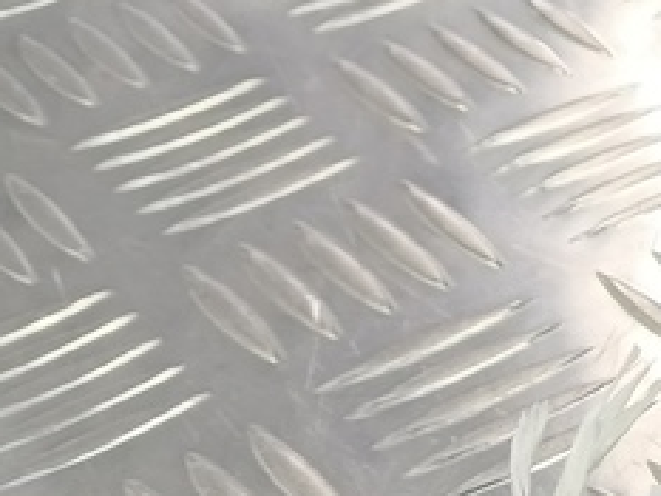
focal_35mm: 101
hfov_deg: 15.0
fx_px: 1930
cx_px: 1404
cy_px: 306
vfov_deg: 14.6
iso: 146
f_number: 1.6
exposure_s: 1/50
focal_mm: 4.11
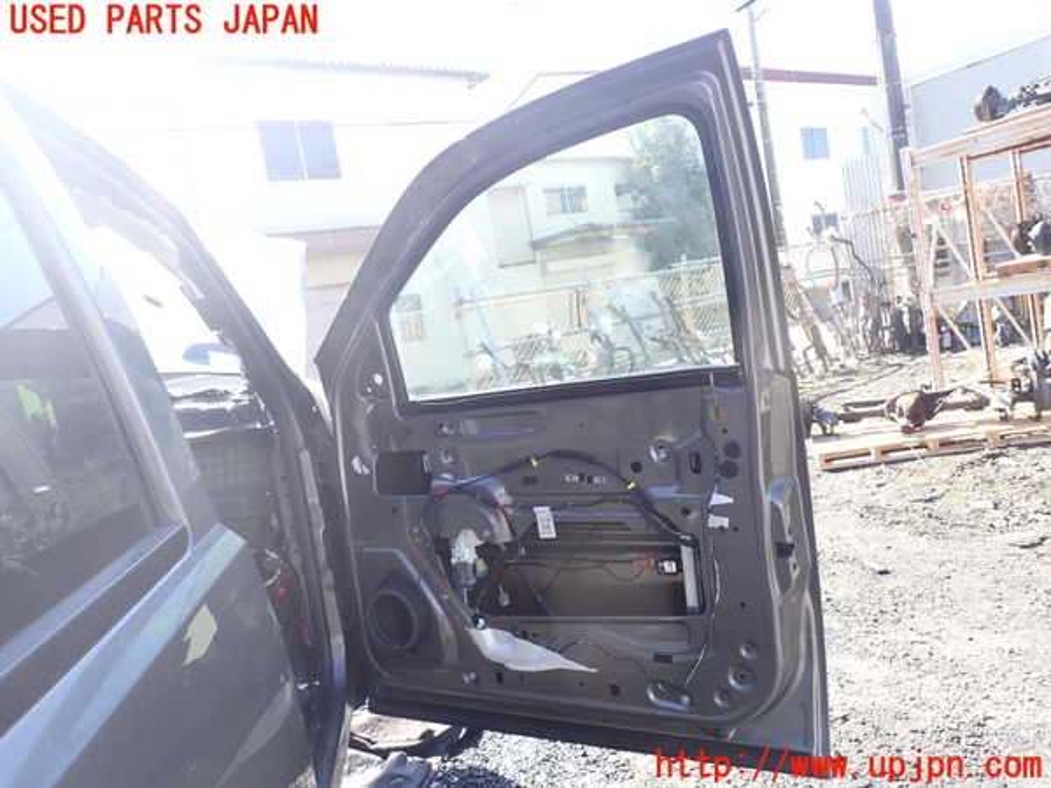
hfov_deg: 69.4
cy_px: 394
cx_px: 526
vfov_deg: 54.9
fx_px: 759
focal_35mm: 25
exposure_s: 1/200
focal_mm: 4.5
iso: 100
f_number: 2.8
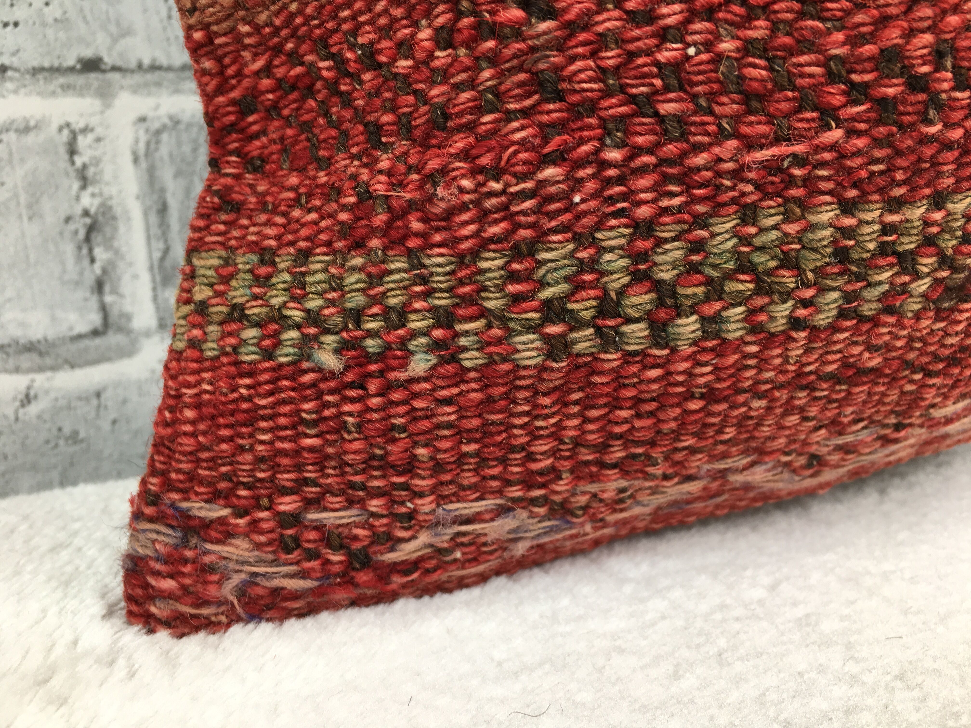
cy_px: 364
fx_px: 813
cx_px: 486
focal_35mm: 29
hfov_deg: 61.7
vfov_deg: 48.2
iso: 25
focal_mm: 4.15
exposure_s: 1/50
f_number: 2.2
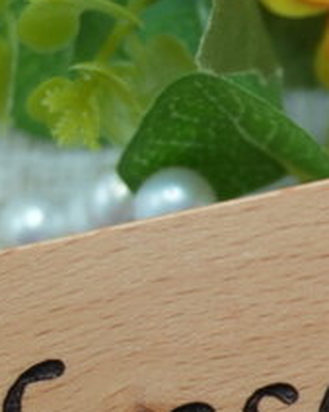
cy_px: 470
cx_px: 707
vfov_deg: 8.8
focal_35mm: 217
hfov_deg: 6.8
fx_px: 2647
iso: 640
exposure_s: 1/60
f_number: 5
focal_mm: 34
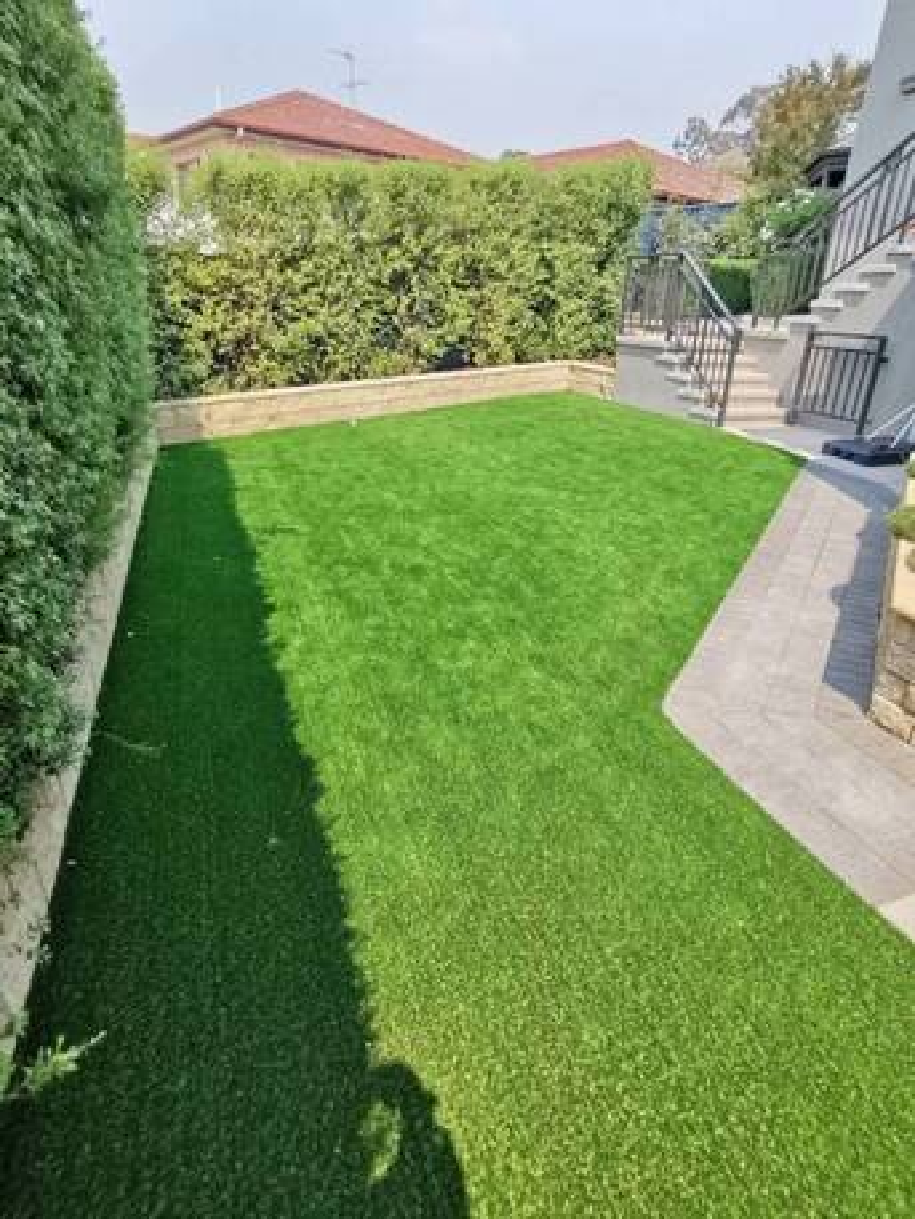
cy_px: 610
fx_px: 705
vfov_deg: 81.7
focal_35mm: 20
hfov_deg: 66.0
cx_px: 458
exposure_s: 1/536
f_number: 2.2
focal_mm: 2.35
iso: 50
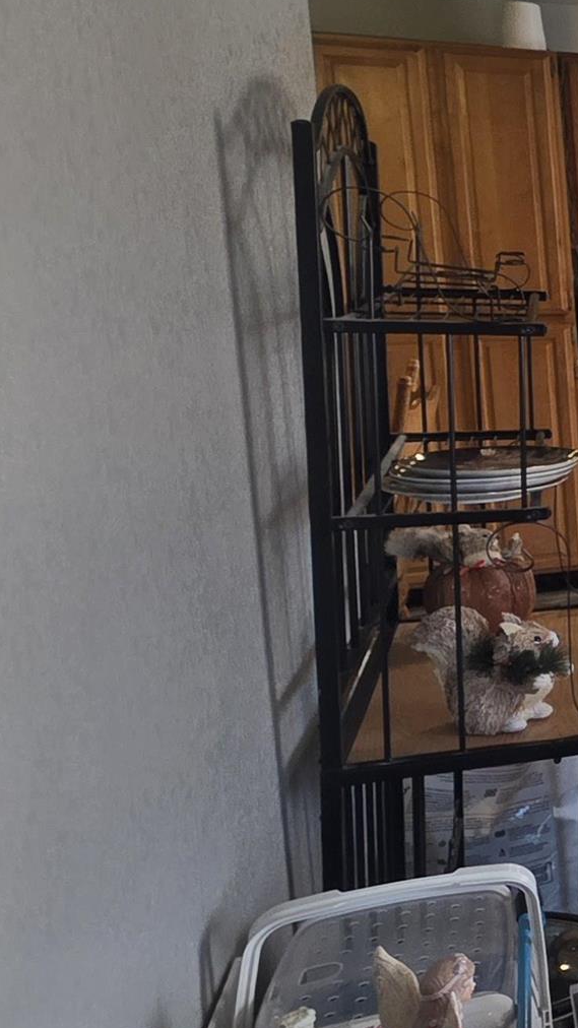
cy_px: 408
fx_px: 1172
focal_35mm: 43
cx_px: 1412
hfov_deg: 14.9
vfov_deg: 47.1
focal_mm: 2.2
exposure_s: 1/120
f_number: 1.9
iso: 100
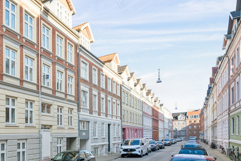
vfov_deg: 47.6
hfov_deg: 61.8
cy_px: 64
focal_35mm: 27
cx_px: 49
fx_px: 181
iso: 800
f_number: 11
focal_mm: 16
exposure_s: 1/250
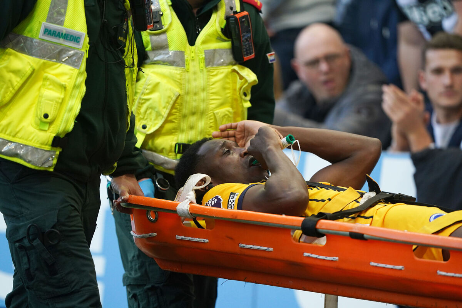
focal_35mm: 400
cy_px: 154
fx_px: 5133
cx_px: 231
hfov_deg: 5.2
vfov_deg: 3.4
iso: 1600
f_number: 2.8
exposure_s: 1/2500
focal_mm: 400
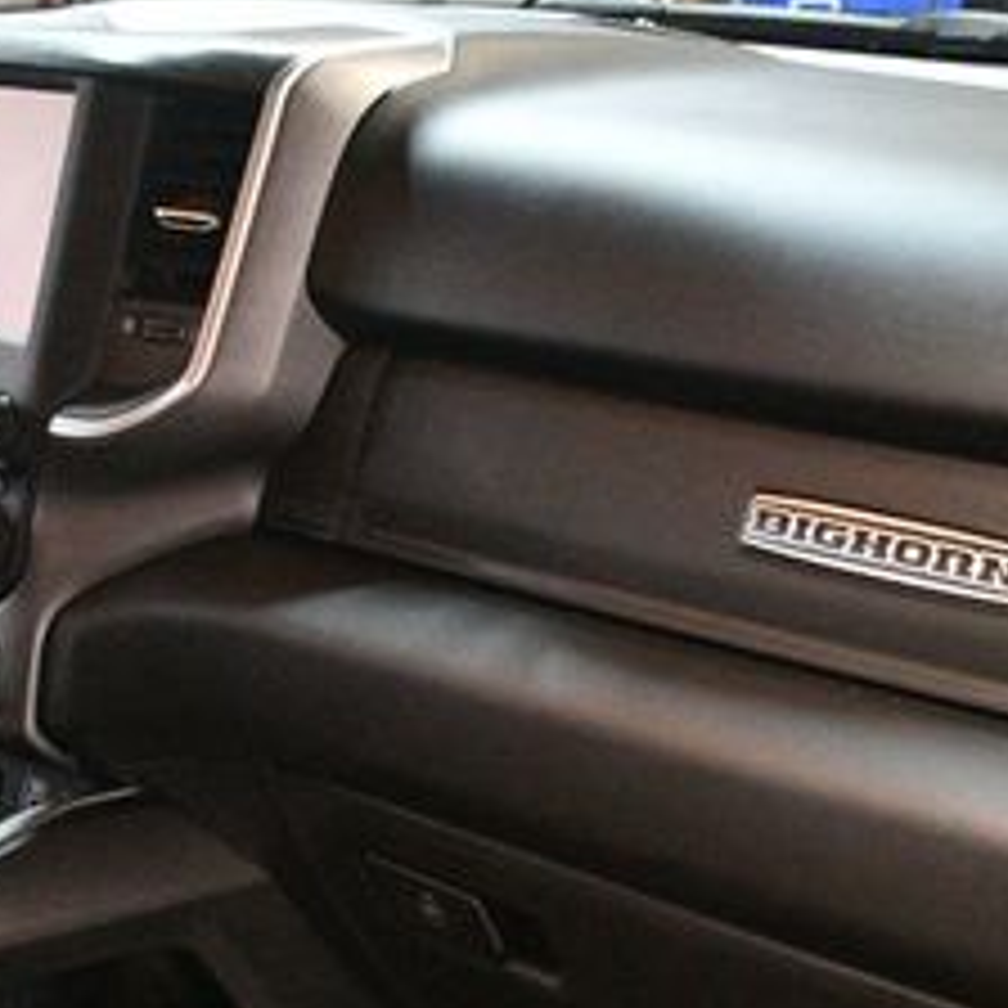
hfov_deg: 21.6
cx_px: 468
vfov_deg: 21.4
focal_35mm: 80
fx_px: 2636
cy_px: 814
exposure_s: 1/60
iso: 7200
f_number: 3.5
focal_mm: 22
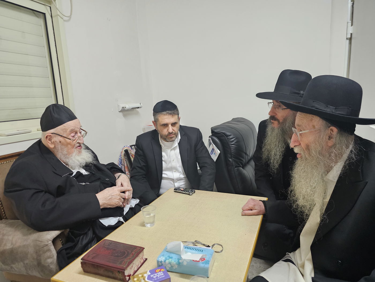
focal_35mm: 23
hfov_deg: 73.9
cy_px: 141
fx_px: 249
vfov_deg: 58.9
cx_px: 188
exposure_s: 1/100
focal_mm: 6.3
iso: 1000
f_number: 1.7
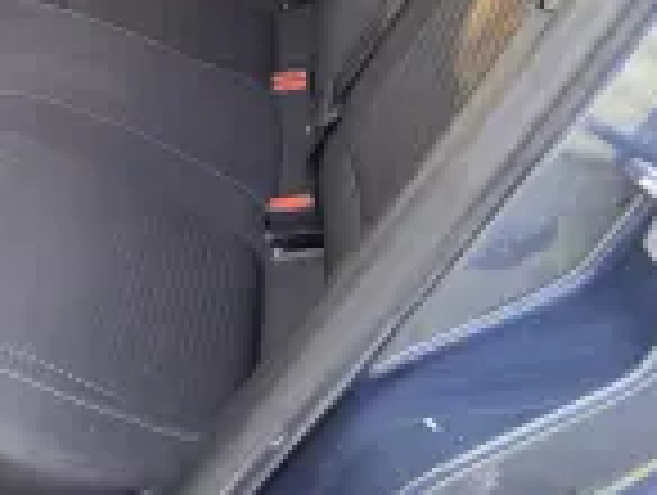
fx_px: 1217
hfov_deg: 27.8
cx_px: -54
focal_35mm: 64
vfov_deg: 22.1
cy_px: -4
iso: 320
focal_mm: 5.96
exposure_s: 1/60
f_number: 1.6
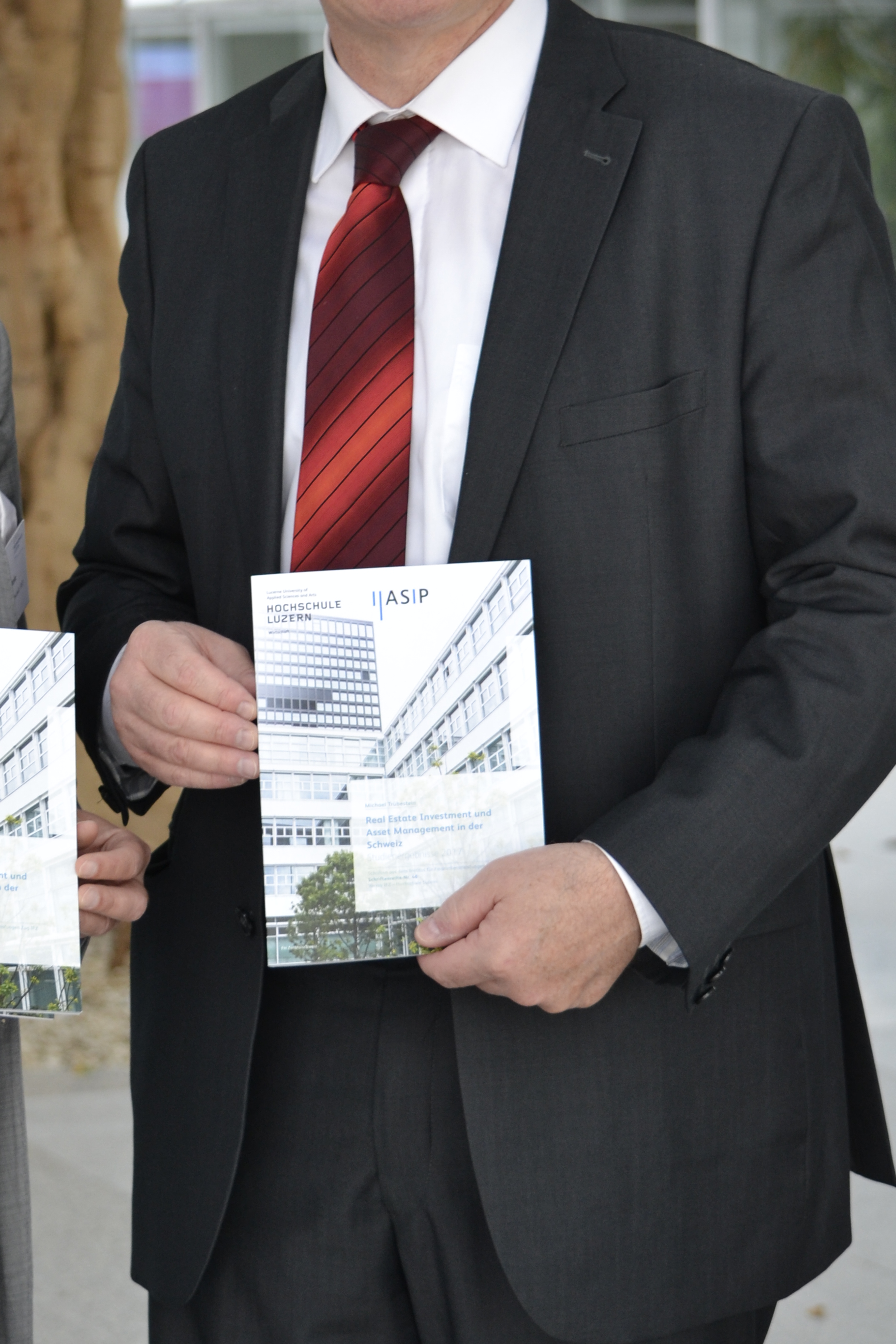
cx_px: 182
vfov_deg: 14.9
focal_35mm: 137
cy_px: 403
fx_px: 5108
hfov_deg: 10.0
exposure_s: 1/100
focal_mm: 55
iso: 400
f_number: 5
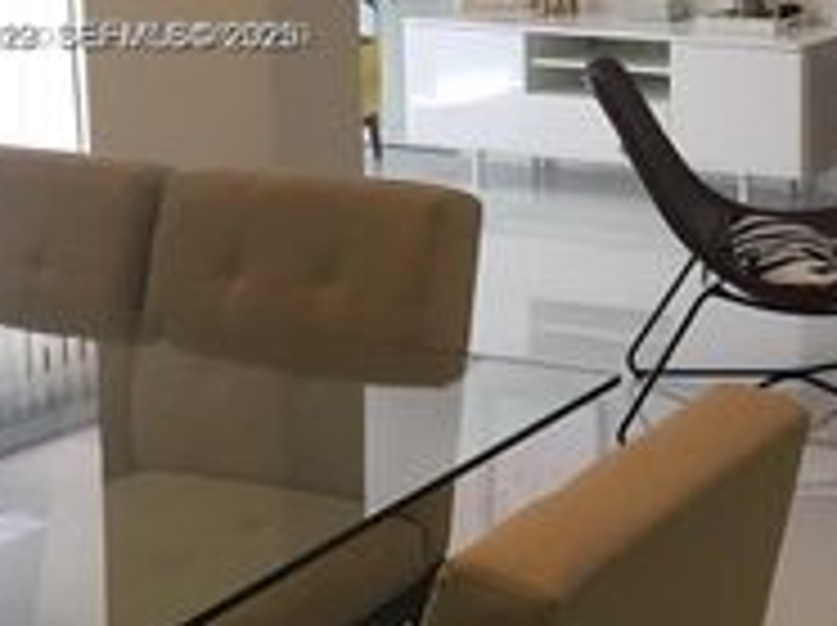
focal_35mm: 78
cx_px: 986
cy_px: 38
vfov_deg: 18.5
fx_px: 1884
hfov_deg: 23.1
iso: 40
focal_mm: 4.15
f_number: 2.2
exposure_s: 1/30
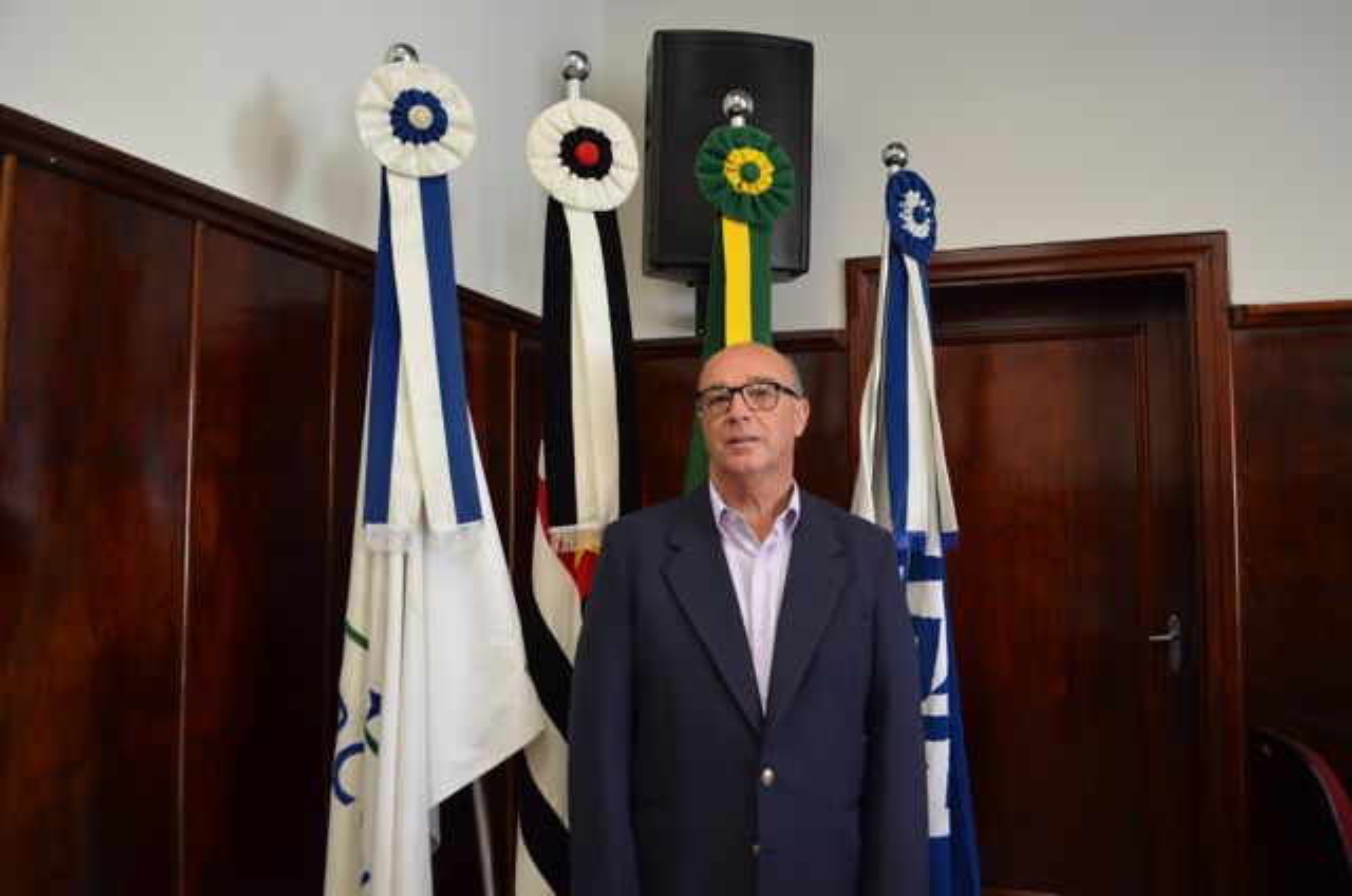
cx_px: 676
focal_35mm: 27
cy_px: 448
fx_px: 1012
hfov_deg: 67.5
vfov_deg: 47.7
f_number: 3.5
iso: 800
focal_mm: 18
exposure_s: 1/50
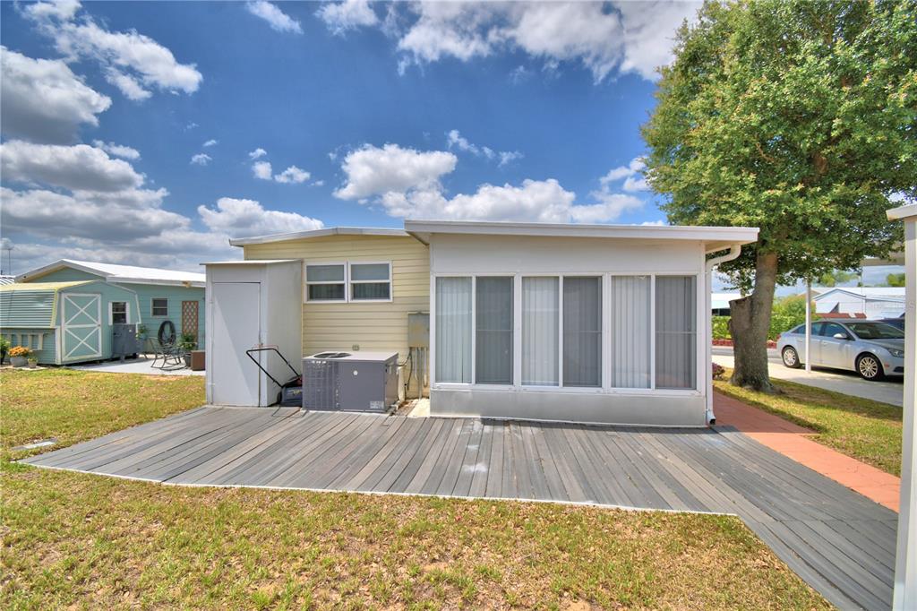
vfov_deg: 77.3
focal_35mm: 15
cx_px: 458
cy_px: 306
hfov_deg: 100.4
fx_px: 382
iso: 100
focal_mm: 10
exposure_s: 1/2000
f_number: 4.5
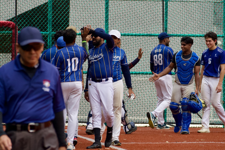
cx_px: 112
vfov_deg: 6.4
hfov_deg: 9.5
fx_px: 1350
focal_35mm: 216
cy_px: 75
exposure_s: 1/1600
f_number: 5
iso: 640
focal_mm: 144
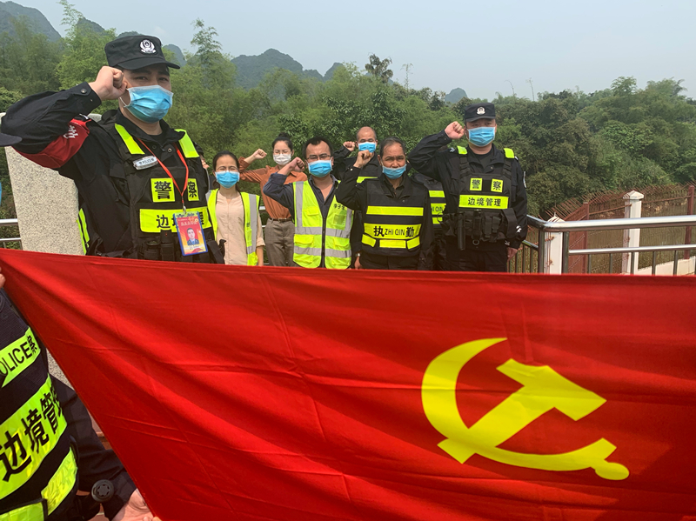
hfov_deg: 67.3
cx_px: 348
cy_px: 260
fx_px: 522
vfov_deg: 53.0
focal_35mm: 26
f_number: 1.8
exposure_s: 1/1953
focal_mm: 4.25
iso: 25
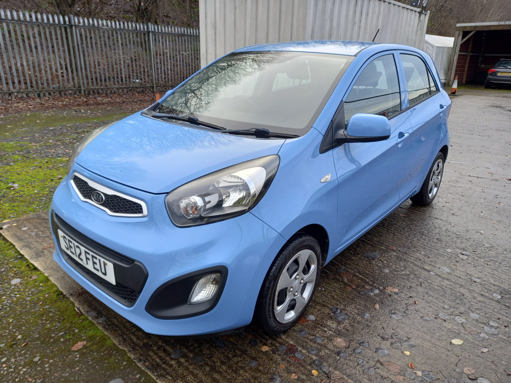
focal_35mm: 25
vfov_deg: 54.9
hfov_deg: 69.4
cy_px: 192
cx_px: 256
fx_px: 369
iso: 25
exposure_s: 1/60
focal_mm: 4.6
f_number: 2
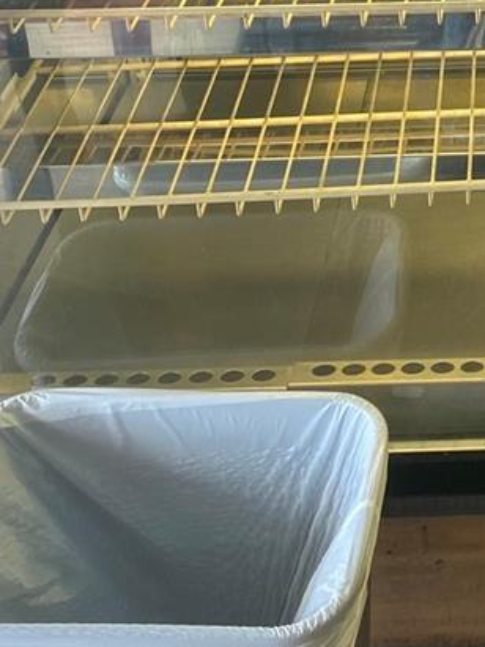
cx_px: 583
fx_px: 1421
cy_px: -83
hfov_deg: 18.4
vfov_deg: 23.9
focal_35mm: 76
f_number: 1.8
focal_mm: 4.25
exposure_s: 1/120
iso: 125
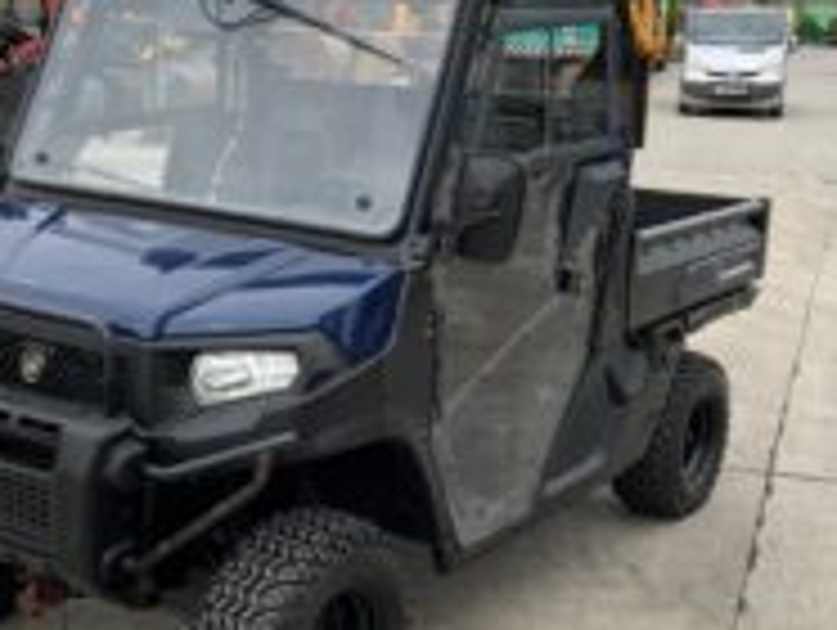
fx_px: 1356
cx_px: 374
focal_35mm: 56
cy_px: 342
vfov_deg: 26.1
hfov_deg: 34.3
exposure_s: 1/419
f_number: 1.8
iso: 16
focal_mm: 3
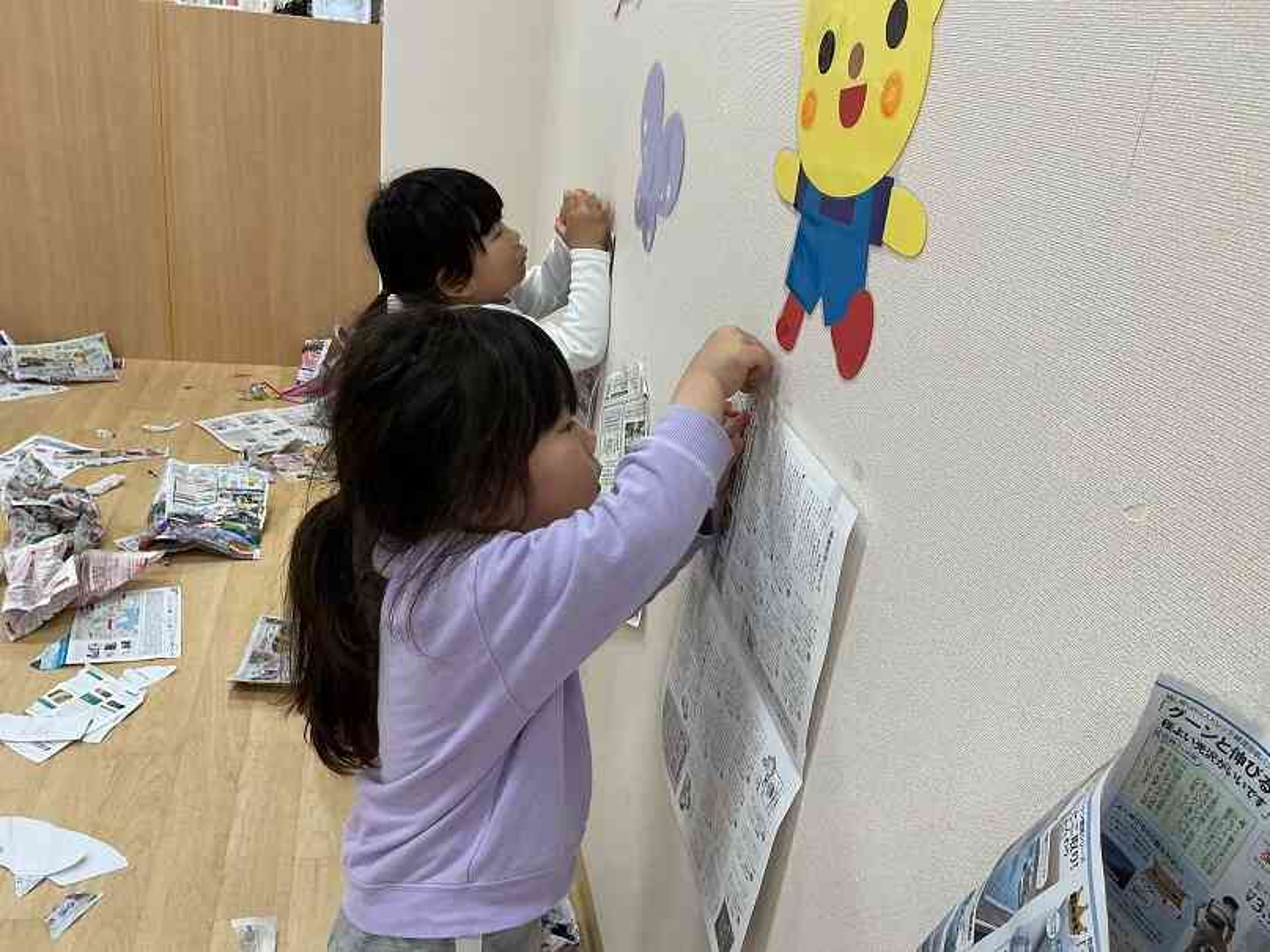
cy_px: 476
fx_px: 1064
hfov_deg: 61.7
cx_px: 635
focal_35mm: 29
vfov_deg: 48.2
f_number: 1.8
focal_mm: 3
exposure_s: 1/120
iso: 40
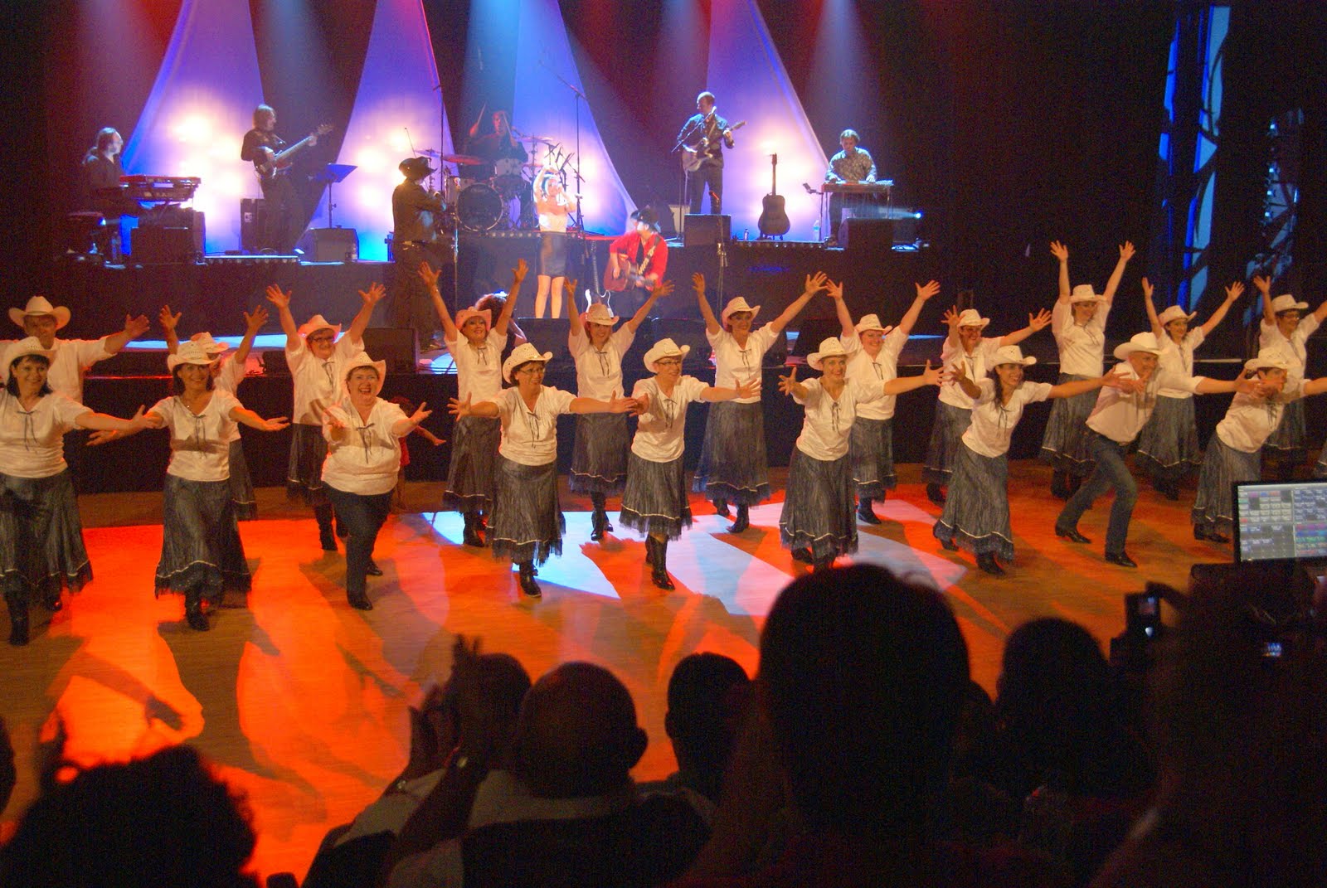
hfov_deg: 46.3
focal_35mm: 42
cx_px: 664
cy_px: 444
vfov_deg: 32.0
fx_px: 1550
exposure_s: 1/40
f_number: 4
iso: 400
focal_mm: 28
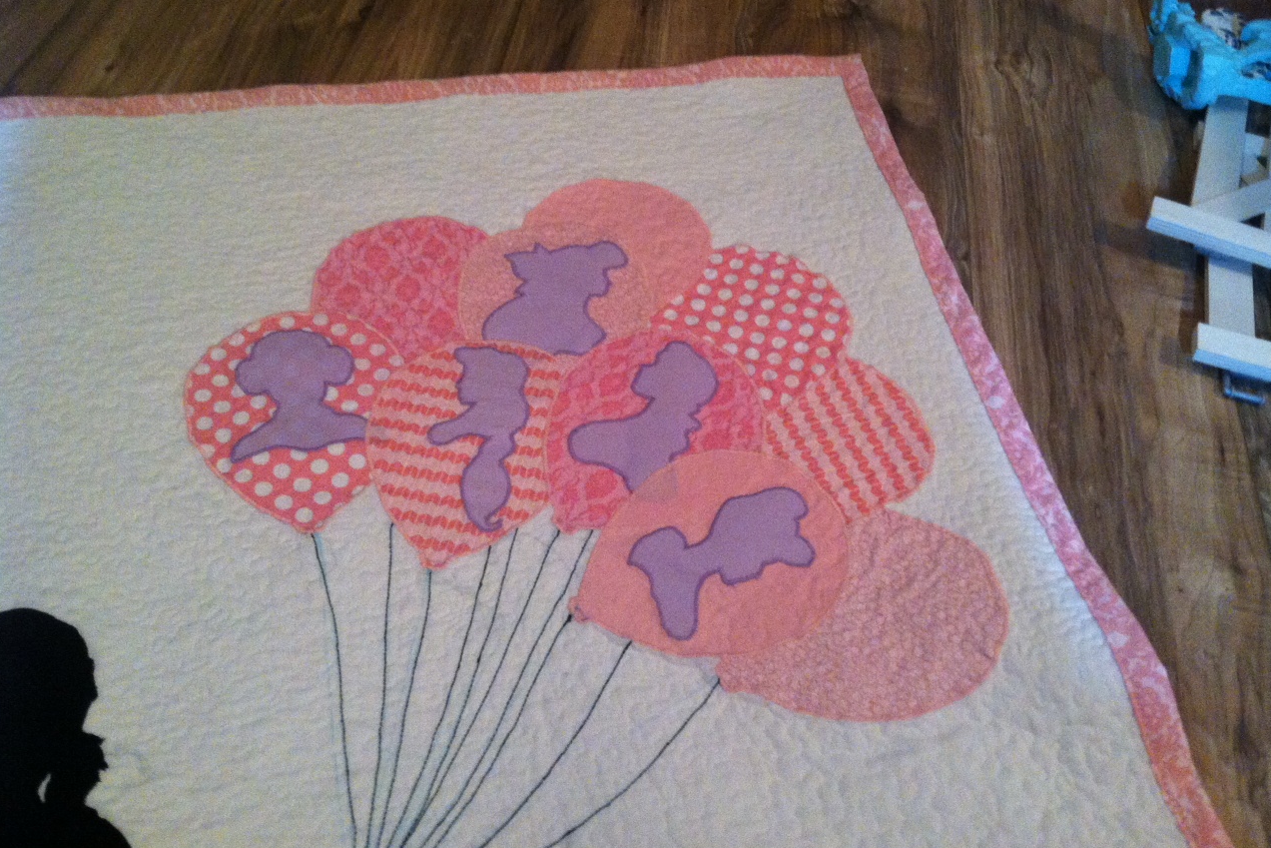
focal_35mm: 37
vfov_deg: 35.9
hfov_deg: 51.9
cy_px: 368
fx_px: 1306
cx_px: 642
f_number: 2.8
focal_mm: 3.85
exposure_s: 1/15
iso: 400
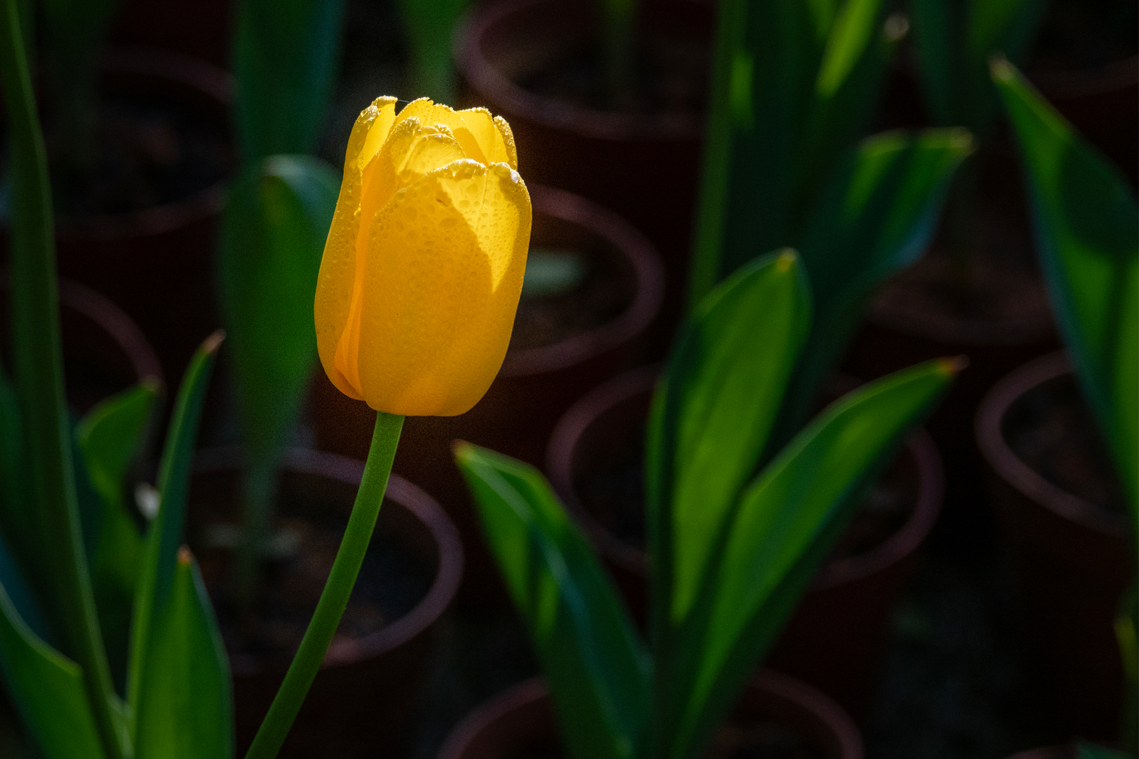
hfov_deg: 15.2
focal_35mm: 135
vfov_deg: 10.2
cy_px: 380
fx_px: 4271
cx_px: 570
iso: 400
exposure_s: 1/2000
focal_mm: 49.51
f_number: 4
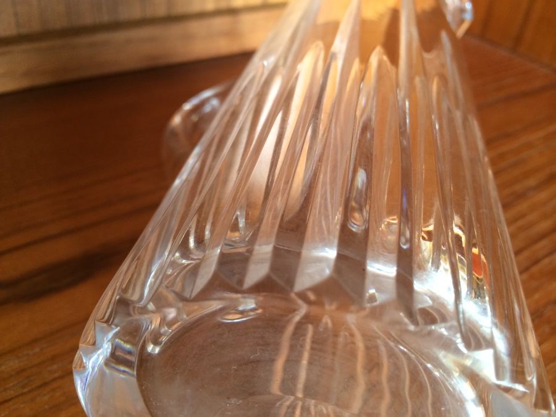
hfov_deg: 60.0
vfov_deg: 46.8
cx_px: 278
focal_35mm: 30
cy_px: 208
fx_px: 482
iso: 80
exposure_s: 1/30
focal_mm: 4.12
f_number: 2.2
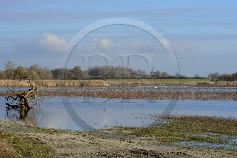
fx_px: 763
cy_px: 79
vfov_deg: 11.8
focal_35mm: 116
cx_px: 118
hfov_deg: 17.7
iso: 400
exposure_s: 1/250
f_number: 14
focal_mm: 116
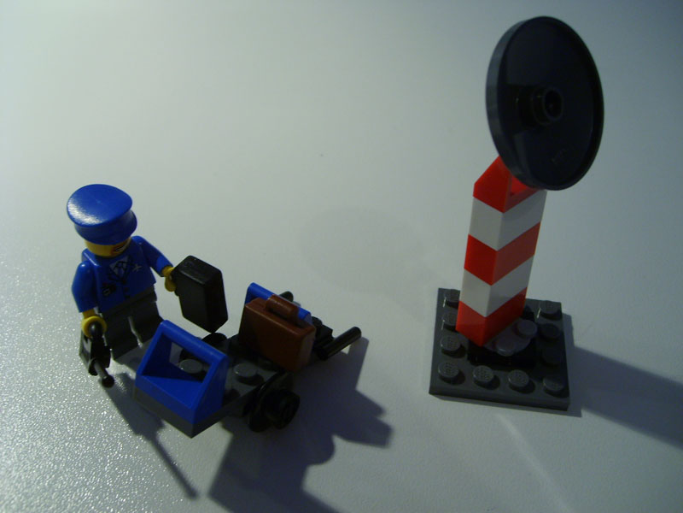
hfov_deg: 52.6
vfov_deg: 40.7
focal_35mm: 35
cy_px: 256
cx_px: 342
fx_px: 691
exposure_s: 1/30
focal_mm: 5.8
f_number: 2.8
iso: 104
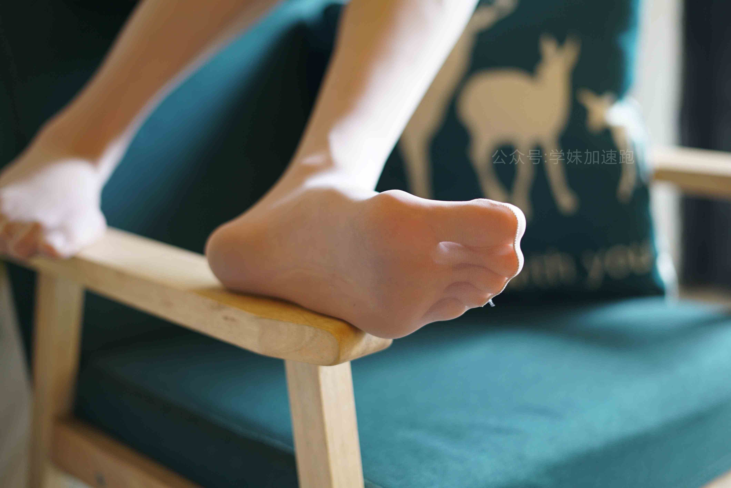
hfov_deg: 39.6
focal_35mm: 50
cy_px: 244
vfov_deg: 27.0
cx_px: 366
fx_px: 1016
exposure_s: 1/15
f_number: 2
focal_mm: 50
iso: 200
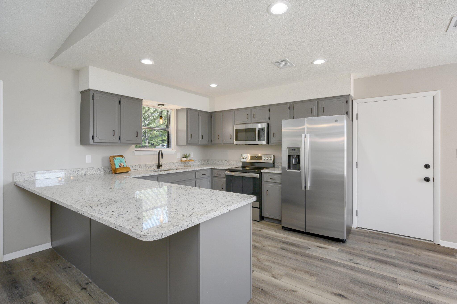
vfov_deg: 72.0
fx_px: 209
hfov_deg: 95.0
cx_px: 228
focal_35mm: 16
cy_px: 152
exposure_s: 1/40
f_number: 9
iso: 500
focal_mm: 16.5
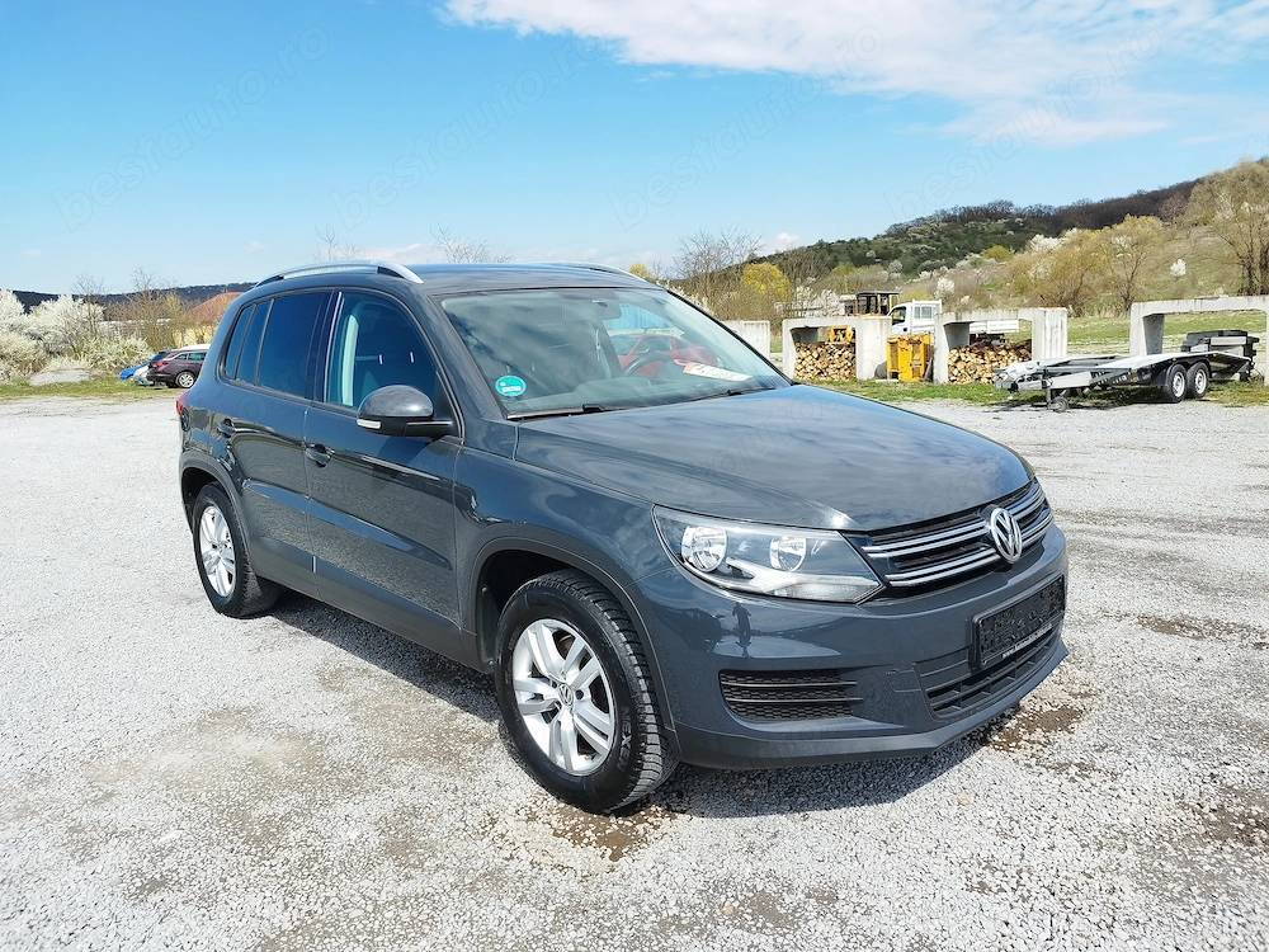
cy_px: 476
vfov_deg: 54.9
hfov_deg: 69.4
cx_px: 634
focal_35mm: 25
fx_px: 916
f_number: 1.89
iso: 50
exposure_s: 1/612
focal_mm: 5.95
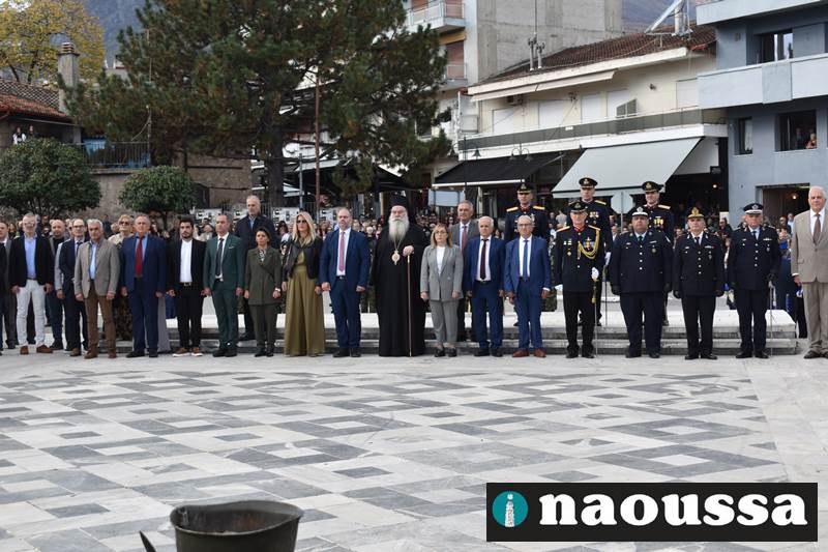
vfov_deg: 25.0
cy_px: 276
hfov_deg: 36.9
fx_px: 1242
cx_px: 414
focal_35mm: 54
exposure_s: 1/250
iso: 200
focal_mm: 36
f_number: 7.1
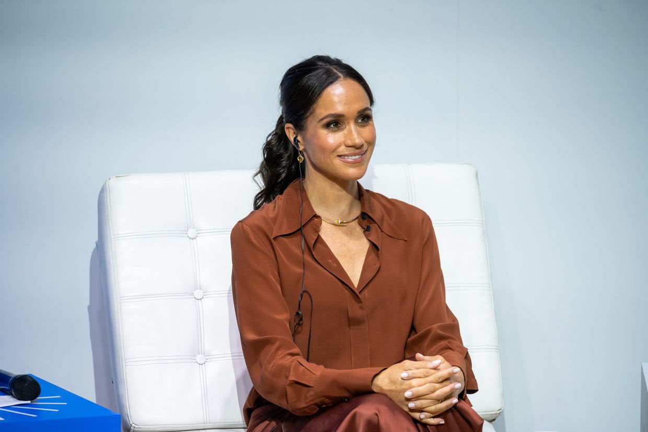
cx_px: 324
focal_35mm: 559
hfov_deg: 3.7
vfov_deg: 2.5
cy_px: 216
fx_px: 10059
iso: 4000
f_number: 6.3
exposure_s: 1/320
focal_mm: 559
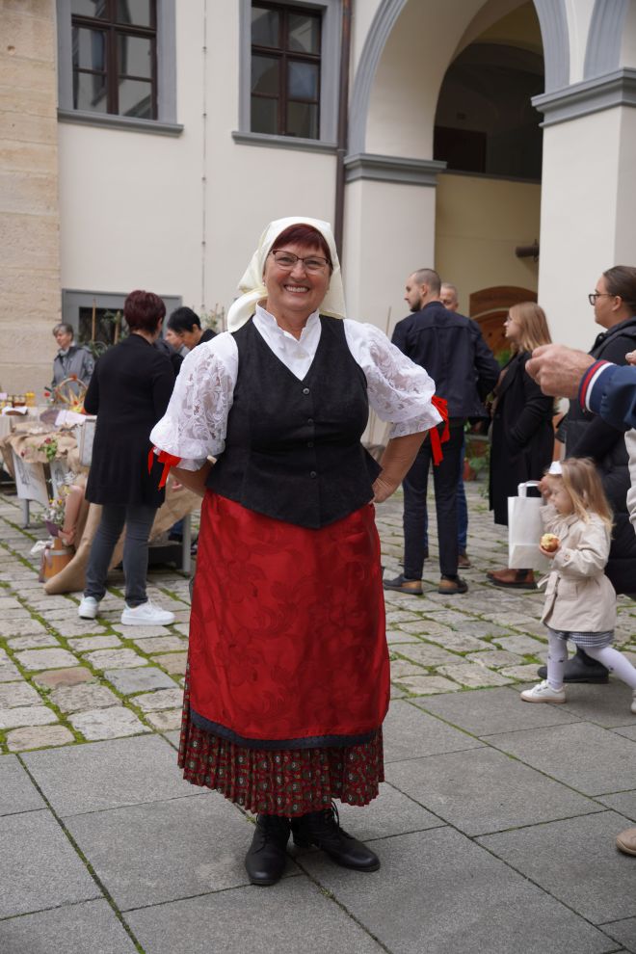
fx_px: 1105
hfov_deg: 32.1
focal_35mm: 42
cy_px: 477
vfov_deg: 46.7
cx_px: 318
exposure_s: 1/160
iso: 100
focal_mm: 27.8
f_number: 4
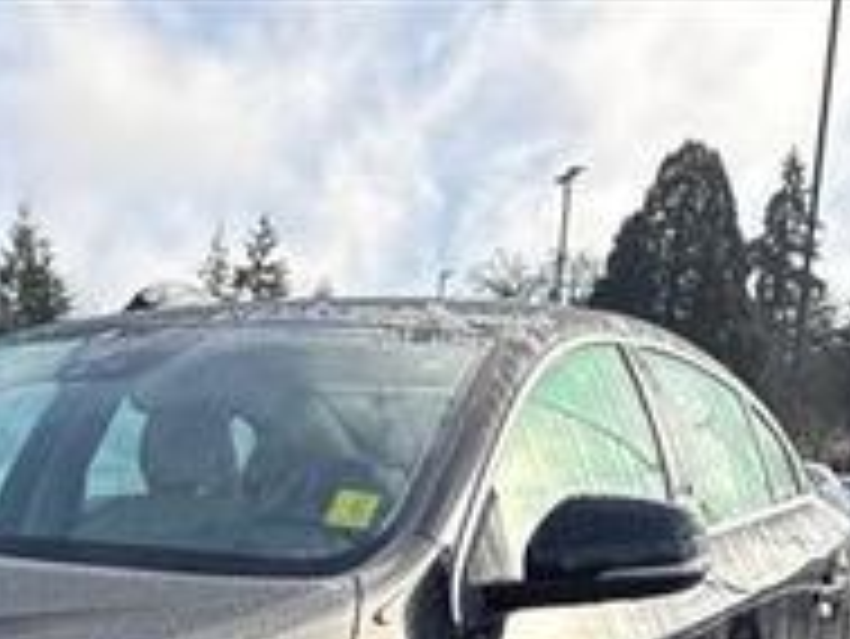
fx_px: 1573
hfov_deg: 28.4
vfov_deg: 20.8
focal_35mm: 64
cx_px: 0
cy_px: 846
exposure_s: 1/1337
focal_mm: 6.76
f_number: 1.78
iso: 80
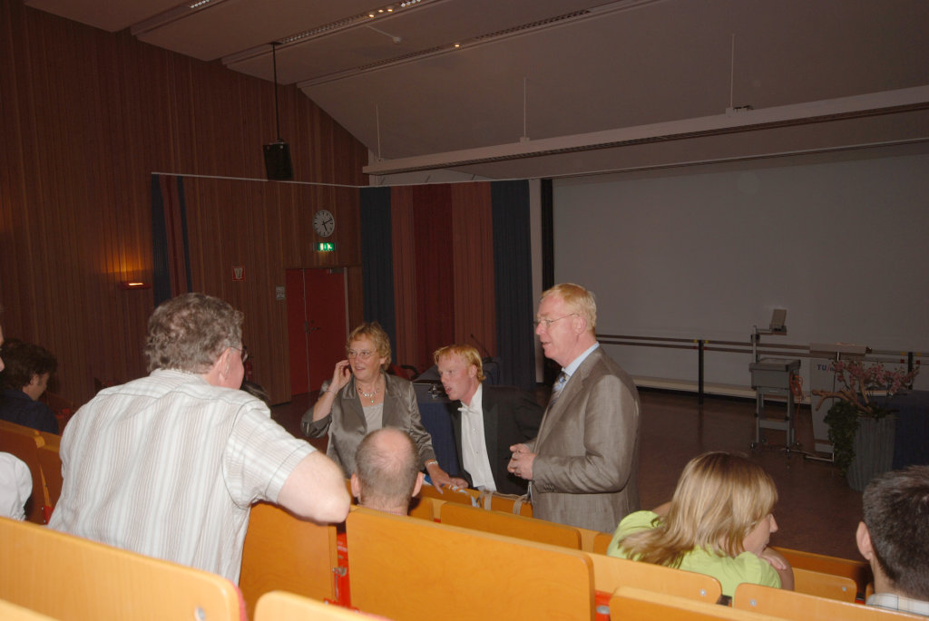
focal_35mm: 30
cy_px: 310
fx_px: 775
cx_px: 464
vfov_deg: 43.7
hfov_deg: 61.9
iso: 125
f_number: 5.6
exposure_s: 1/60
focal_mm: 20
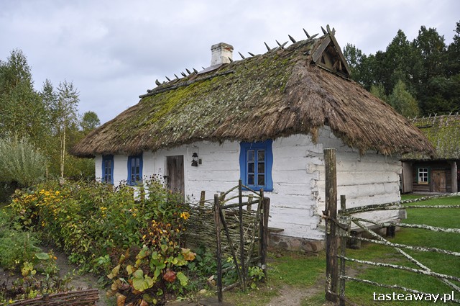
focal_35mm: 27
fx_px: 345
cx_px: 230
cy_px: 153
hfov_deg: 67.4
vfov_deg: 47.8
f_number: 5.6
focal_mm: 18
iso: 360
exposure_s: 1/125
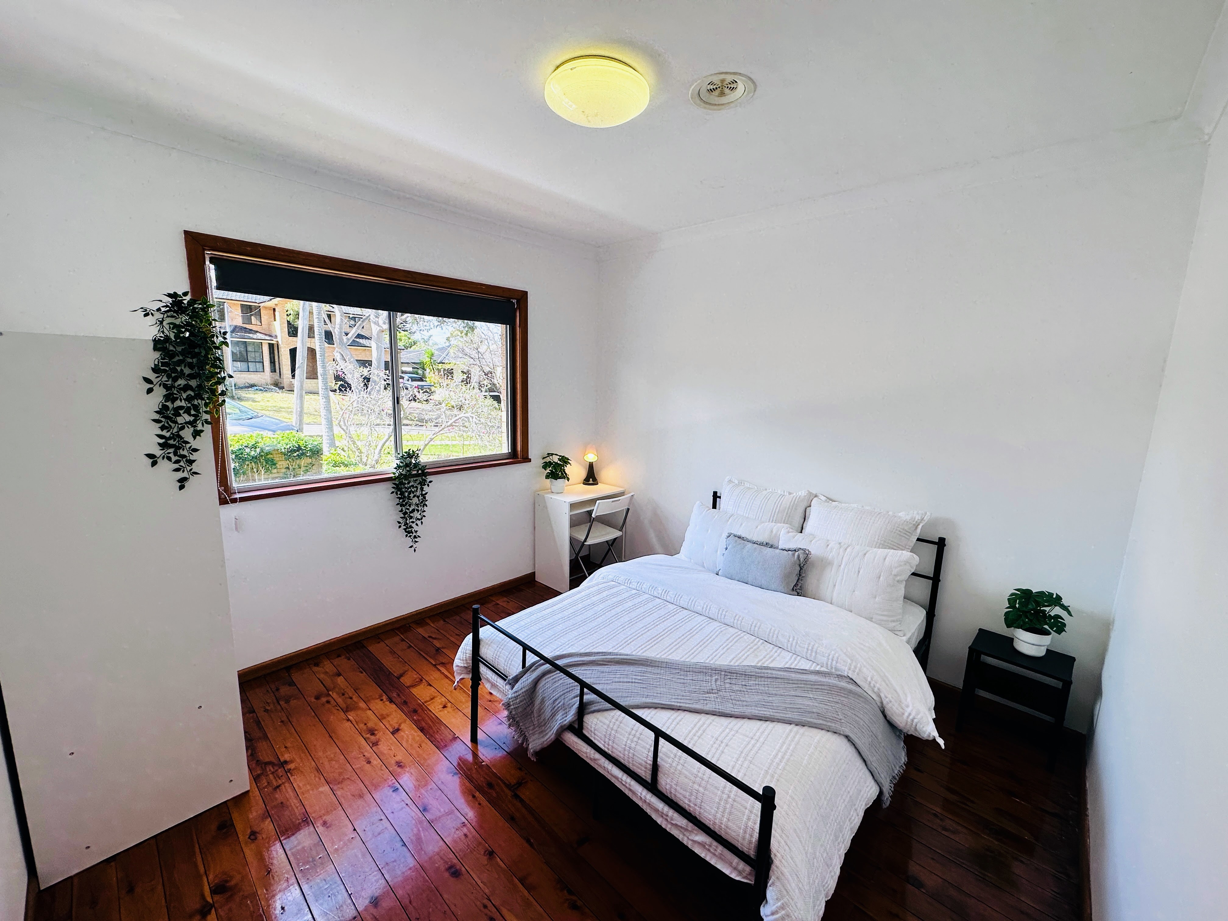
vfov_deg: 85.7
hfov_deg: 102.1
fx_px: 497
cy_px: 460
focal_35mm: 14
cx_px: 614
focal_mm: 2.22
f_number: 2.2
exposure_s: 1/180
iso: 40
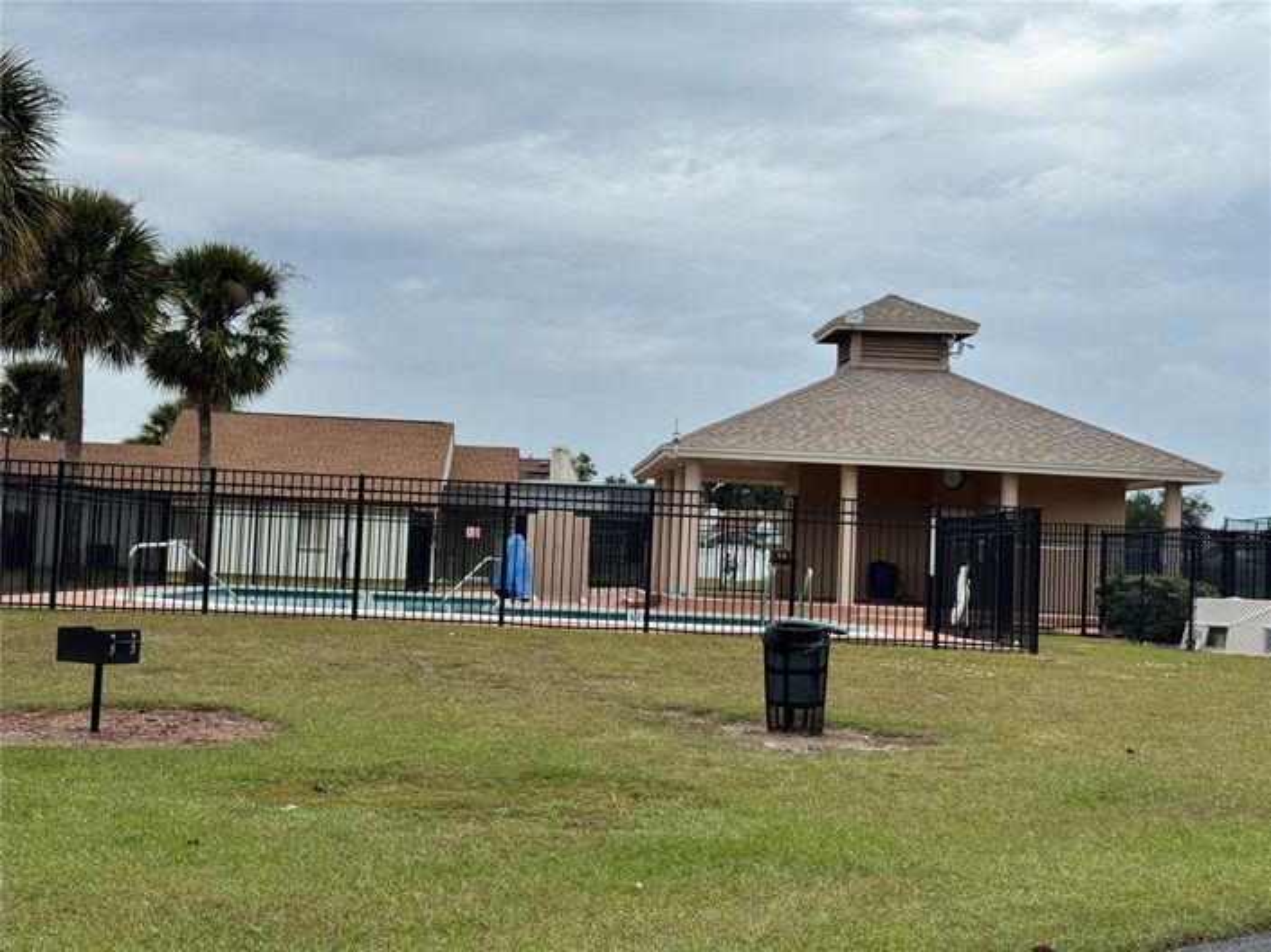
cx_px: 636
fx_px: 1762
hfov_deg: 39.7
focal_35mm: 48
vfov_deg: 30.2
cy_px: 476
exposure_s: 1/3096
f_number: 1.78
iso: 64
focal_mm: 6.76
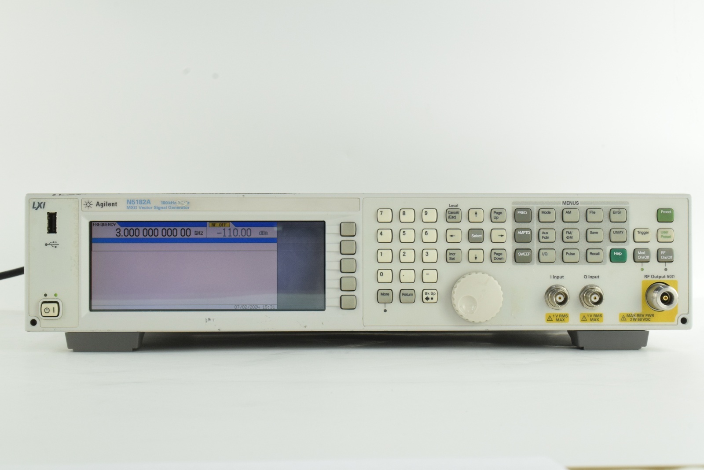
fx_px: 1349
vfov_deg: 19.7
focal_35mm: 69
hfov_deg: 29.2
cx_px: 352
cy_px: 235
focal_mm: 46
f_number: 22
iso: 1600
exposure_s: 1/40
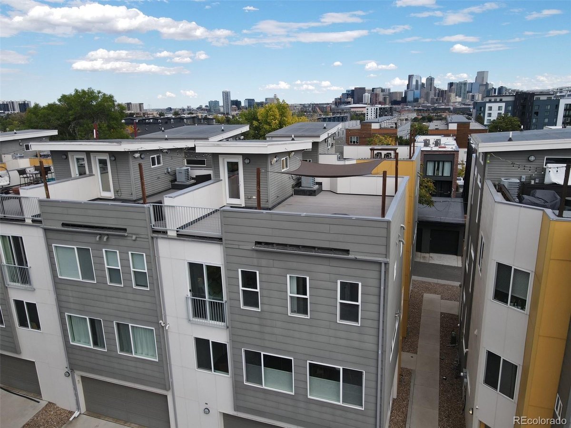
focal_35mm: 24
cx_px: 286
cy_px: 214
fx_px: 396
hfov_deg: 71.6
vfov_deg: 56.8
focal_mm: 4.5
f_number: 2.8
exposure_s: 1/640
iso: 100
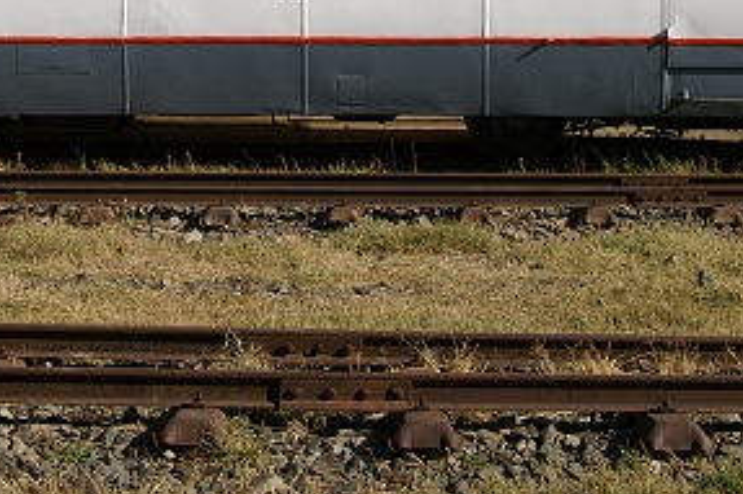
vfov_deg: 12.2
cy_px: -85
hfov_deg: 18.5
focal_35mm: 110
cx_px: 210
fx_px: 2269
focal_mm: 28
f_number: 9
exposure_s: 1/320
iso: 100
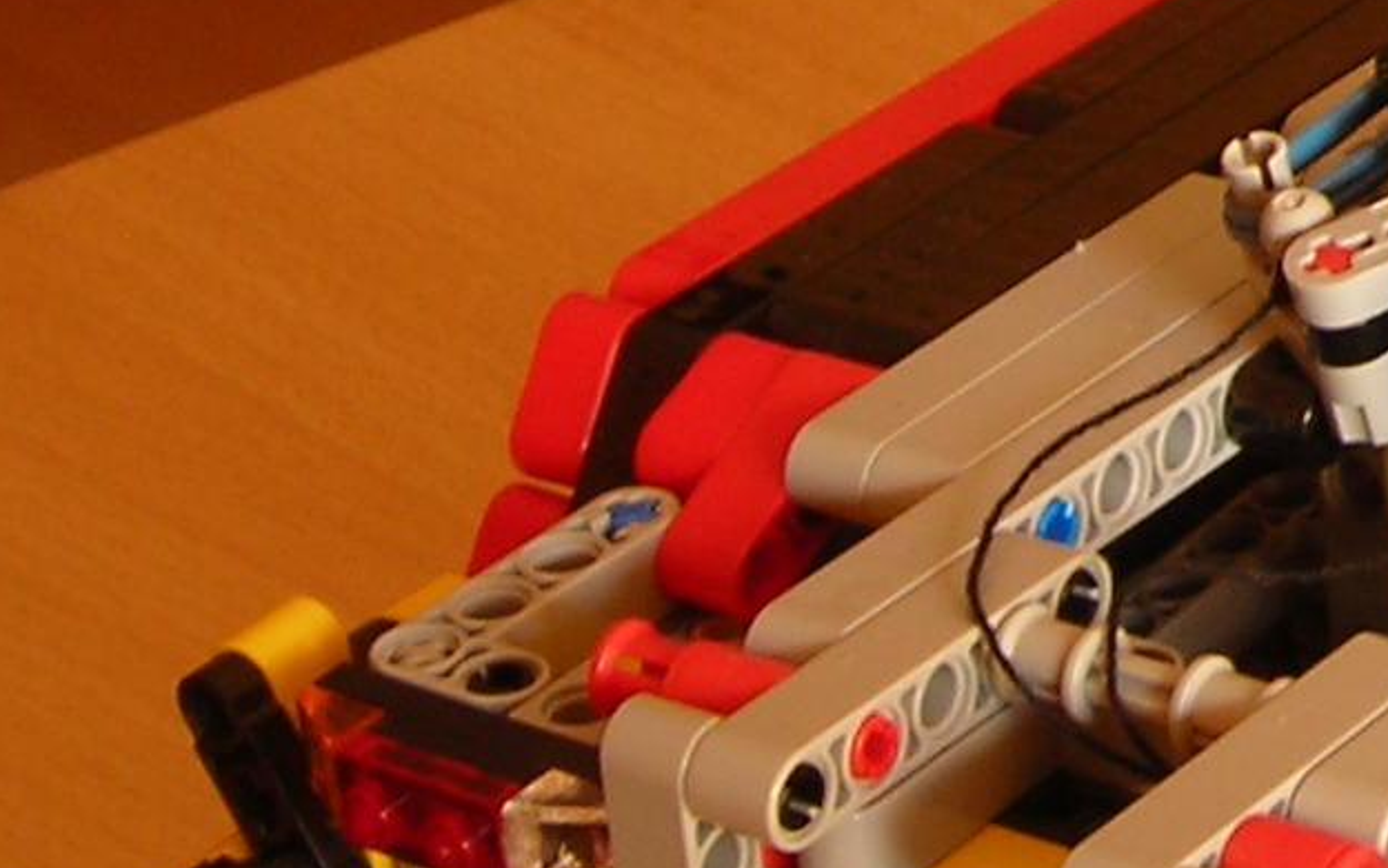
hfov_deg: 11.9
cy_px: -286
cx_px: 2159
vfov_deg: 7.8
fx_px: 6319
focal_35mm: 167
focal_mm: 6.3
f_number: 3.2
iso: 50
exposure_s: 1/4.1
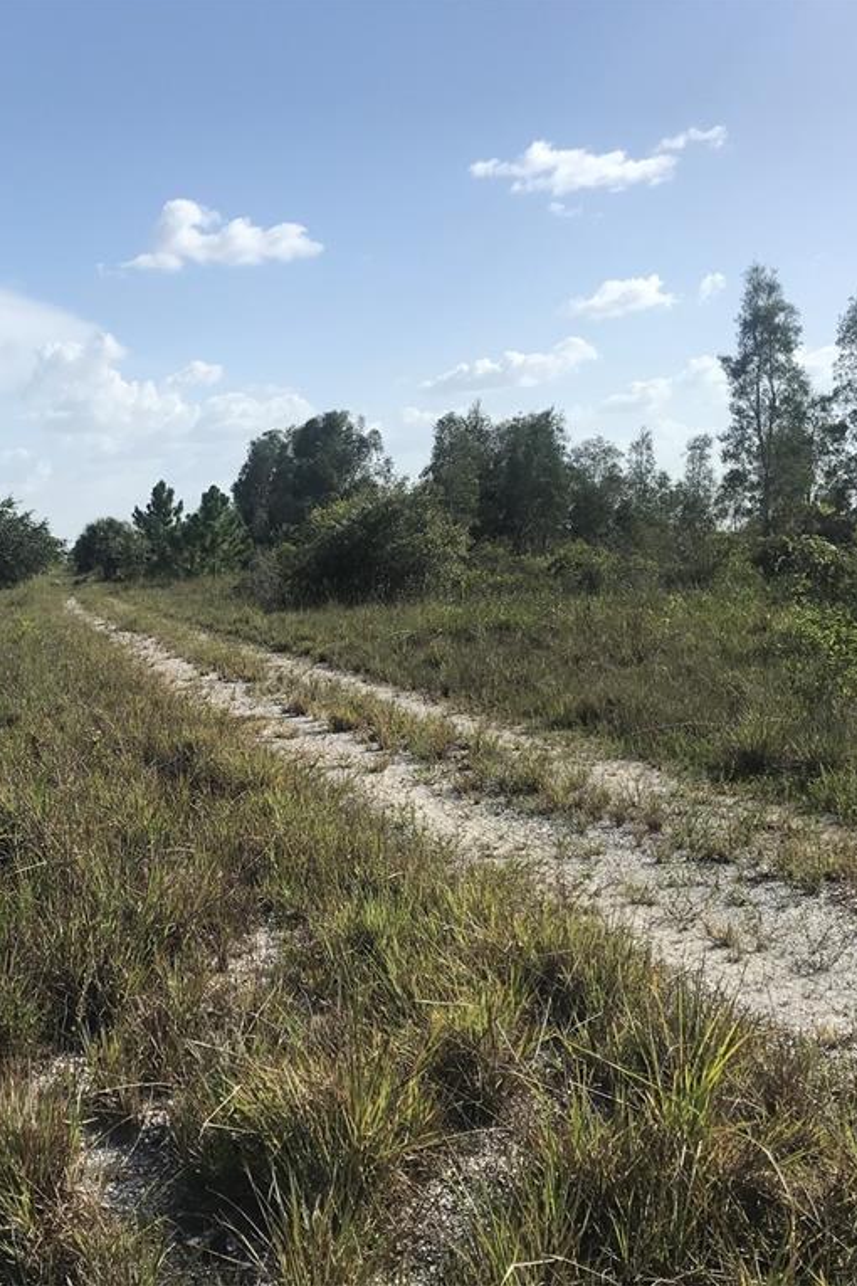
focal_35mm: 39
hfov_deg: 33.3
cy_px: 642
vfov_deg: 49.6
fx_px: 1393
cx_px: 175
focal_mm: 3.99
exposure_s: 1/3195
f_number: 1.8
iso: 20
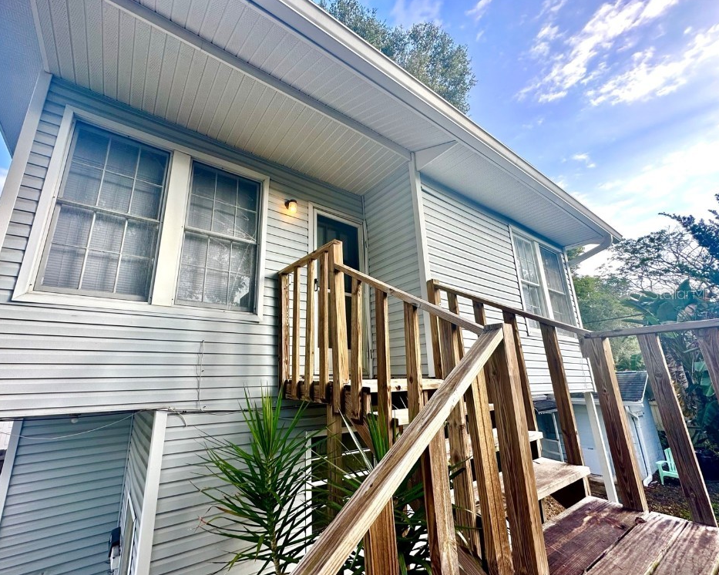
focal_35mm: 15
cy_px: 293
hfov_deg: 96.6
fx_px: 319
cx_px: 328
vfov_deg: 84.0
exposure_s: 1/312
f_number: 2.2
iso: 40
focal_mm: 2.22
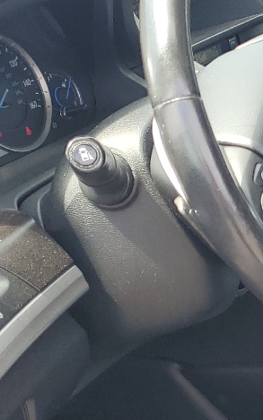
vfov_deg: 21.4
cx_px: 576
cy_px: 409
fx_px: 1078
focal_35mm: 94
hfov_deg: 11.9
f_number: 1.5
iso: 50
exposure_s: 1/417
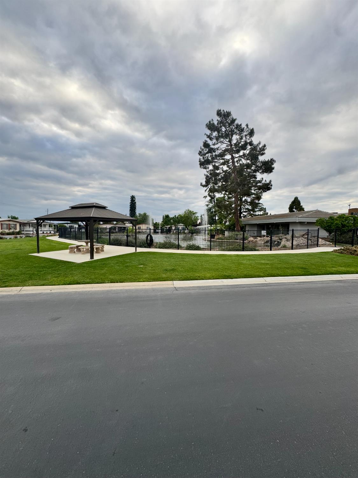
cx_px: 179
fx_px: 193
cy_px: 239
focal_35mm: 14
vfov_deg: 102.1
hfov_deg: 85.7
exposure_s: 1/259
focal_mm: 2.22
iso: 40
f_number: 2.2
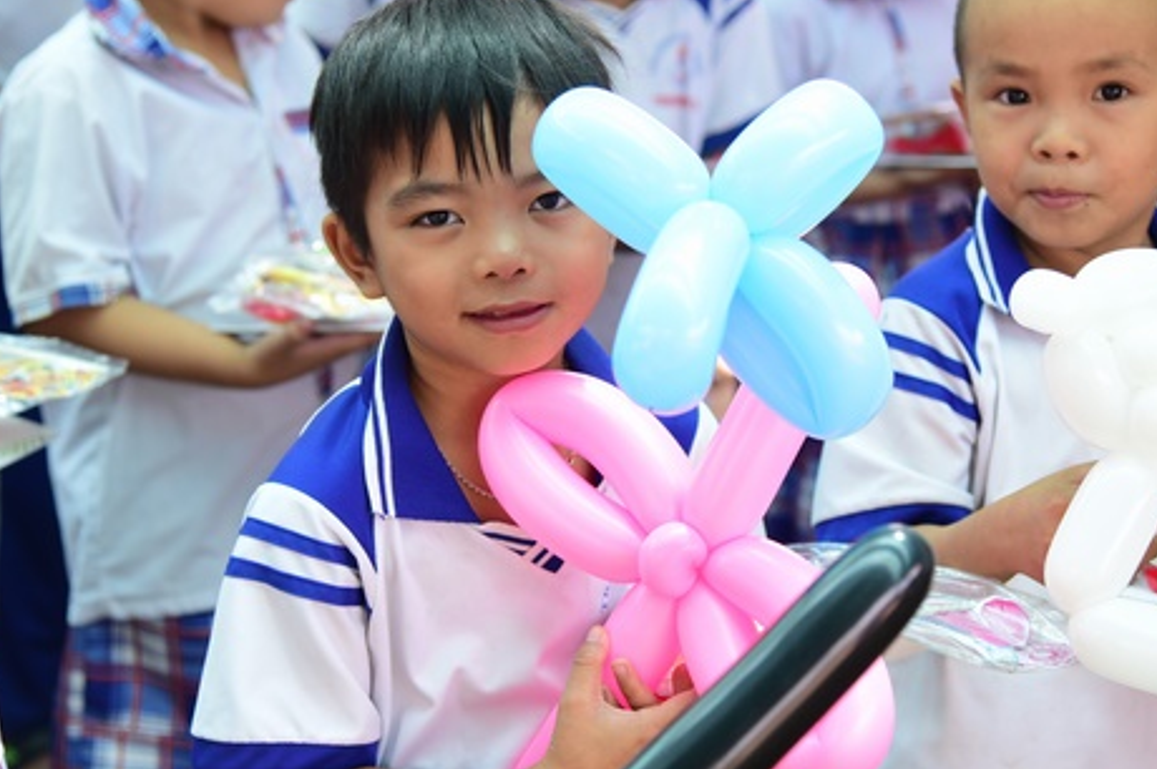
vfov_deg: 16.6
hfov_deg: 24.8
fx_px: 2633
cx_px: 619
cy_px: 391
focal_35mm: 82
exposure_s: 1/200
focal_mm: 58
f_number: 4
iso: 320
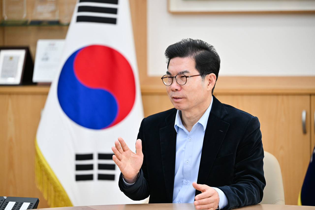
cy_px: 105
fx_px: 1312
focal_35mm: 150
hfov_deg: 13.7
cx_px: 158
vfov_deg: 9.1
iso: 400
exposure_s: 1/320
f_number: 2.8
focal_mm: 150
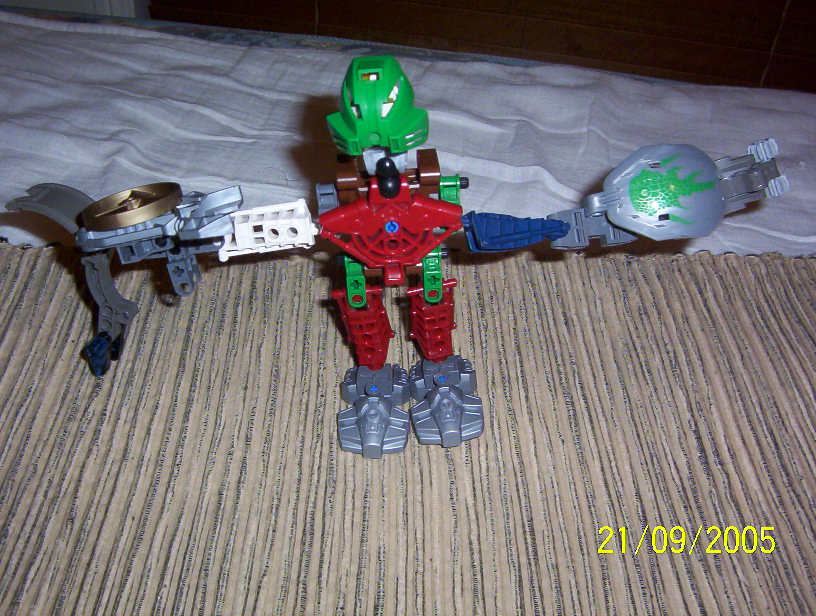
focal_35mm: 36
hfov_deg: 51.2
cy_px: 308
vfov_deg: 39.8
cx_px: 408
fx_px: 851
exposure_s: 1/30
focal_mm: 5.54
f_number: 2.76
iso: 140
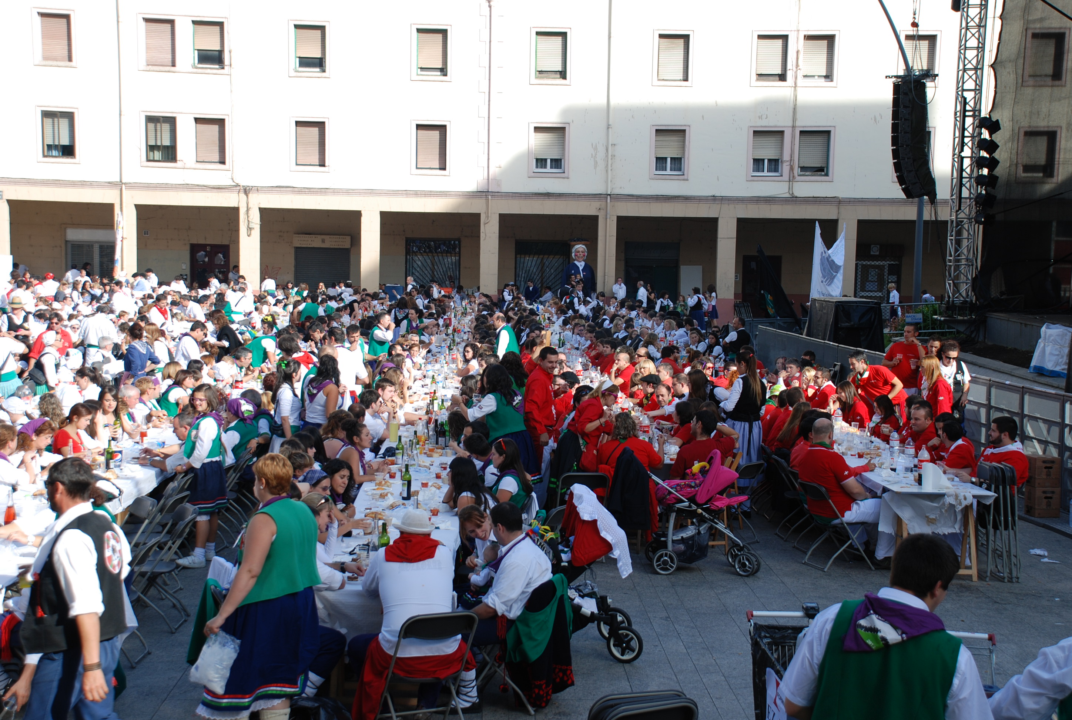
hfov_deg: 35.0
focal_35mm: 57
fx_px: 1701
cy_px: 360
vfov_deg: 23.9
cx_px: 536
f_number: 6.3
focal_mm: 38
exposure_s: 1/160
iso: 100
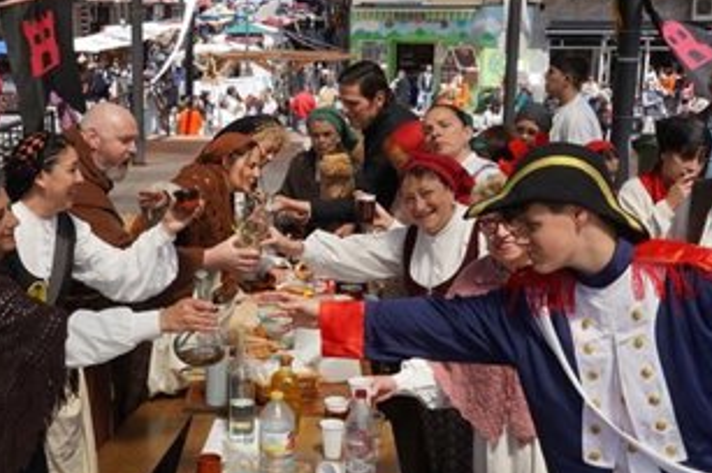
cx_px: 176
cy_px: 257
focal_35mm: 54
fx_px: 1067
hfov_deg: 36.0
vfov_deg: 25.0
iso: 800
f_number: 13
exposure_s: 1/500
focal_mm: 24
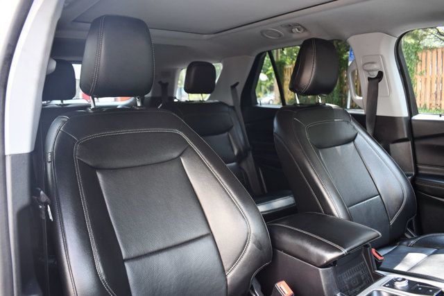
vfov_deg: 43.6
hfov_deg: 61.9
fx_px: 370
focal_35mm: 30
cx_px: 222
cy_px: 148
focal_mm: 20
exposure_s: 1/125
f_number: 3.5
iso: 800
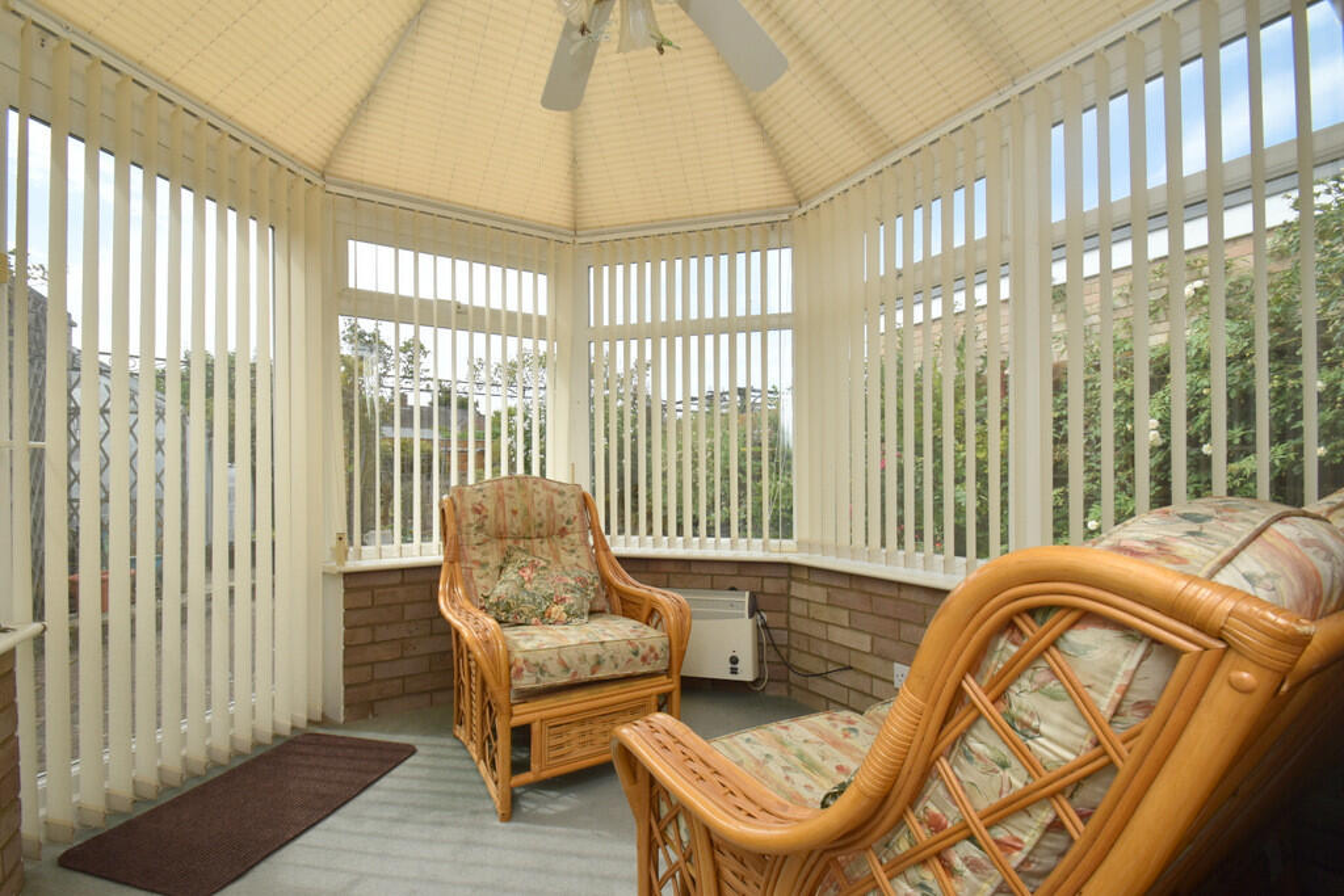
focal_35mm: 15
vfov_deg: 77.3
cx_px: 672
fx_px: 560
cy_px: 448
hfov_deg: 100.4
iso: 250
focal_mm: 10
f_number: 10
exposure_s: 1/200
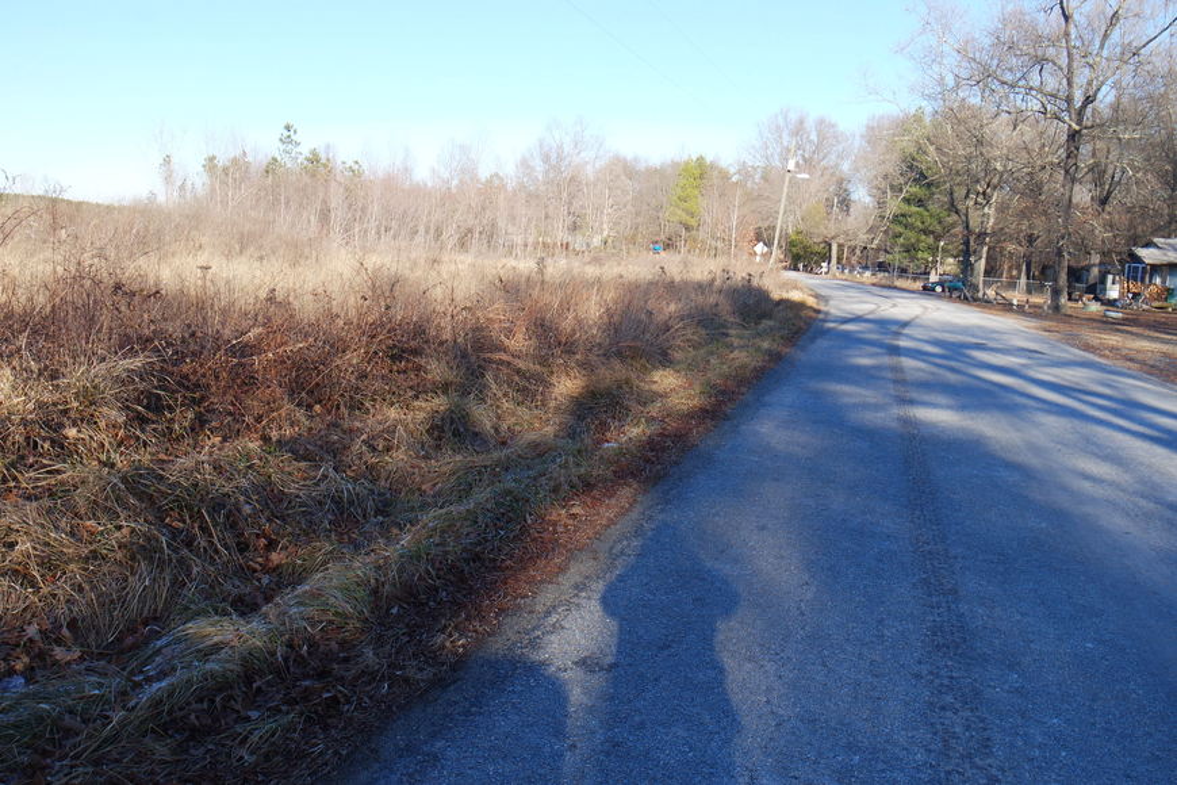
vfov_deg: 45.0
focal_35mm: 29
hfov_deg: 63.7
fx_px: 948
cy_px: 392
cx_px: 588
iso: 160
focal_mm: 11
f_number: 6.3
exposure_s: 1/160
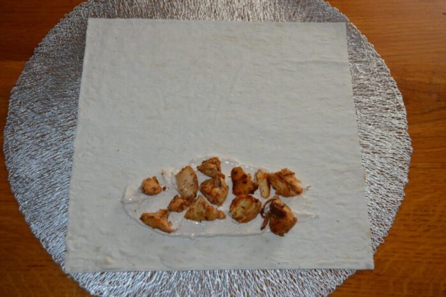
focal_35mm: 44
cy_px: 148
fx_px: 539
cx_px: 223
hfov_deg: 45.0
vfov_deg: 30.9
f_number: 4.5
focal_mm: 29
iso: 560
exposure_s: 1/60
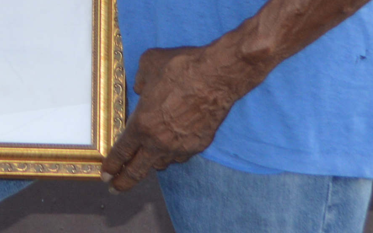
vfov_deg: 4.8
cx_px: -199
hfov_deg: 7.6
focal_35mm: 270
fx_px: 2744
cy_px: -151
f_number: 4.2
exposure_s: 1/125
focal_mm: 26
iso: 160
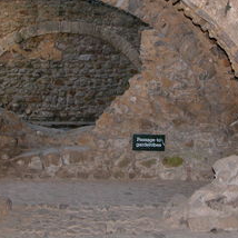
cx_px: 93
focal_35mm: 61
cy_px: 76
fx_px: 474
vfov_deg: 27.9
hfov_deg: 28.1
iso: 100
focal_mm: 9.5
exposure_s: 1/60
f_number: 2.8
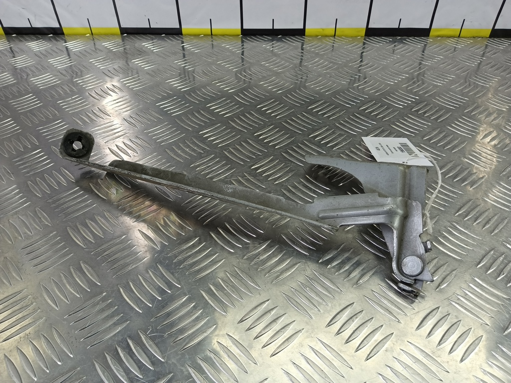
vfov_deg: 58.9
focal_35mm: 23
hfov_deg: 73.9
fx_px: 340
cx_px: 256
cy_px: 192
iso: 85
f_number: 1.6
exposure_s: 1/50
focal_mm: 4.11
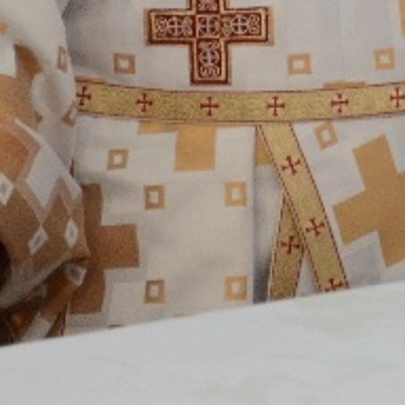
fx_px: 4223
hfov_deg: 5.4
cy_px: -217
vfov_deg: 5.4
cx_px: 643
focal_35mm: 319
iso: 1600
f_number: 4.5
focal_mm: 40
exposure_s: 1/100
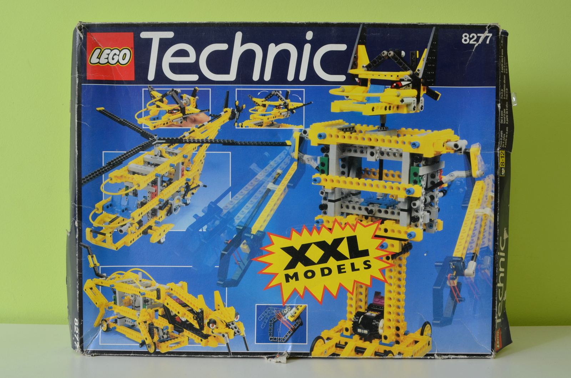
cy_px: 189
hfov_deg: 62.0
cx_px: 286
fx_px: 475
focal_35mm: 30
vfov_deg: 43.4
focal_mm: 20
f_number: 10
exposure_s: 1/1.6
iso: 125
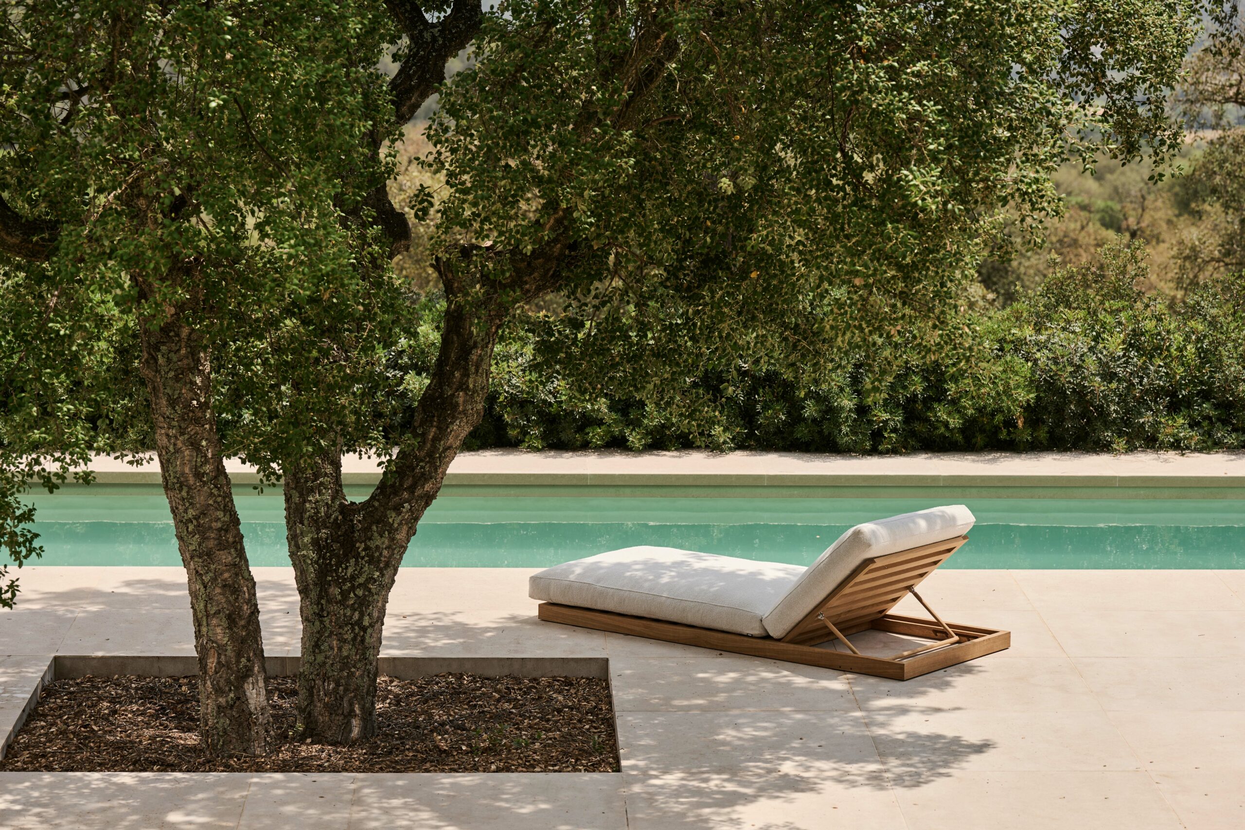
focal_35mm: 101
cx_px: 622
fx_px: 3492
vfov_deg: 13.5
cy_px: 415
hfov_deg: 20.2
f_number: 5
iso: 40
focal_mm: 101
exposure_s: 1/320
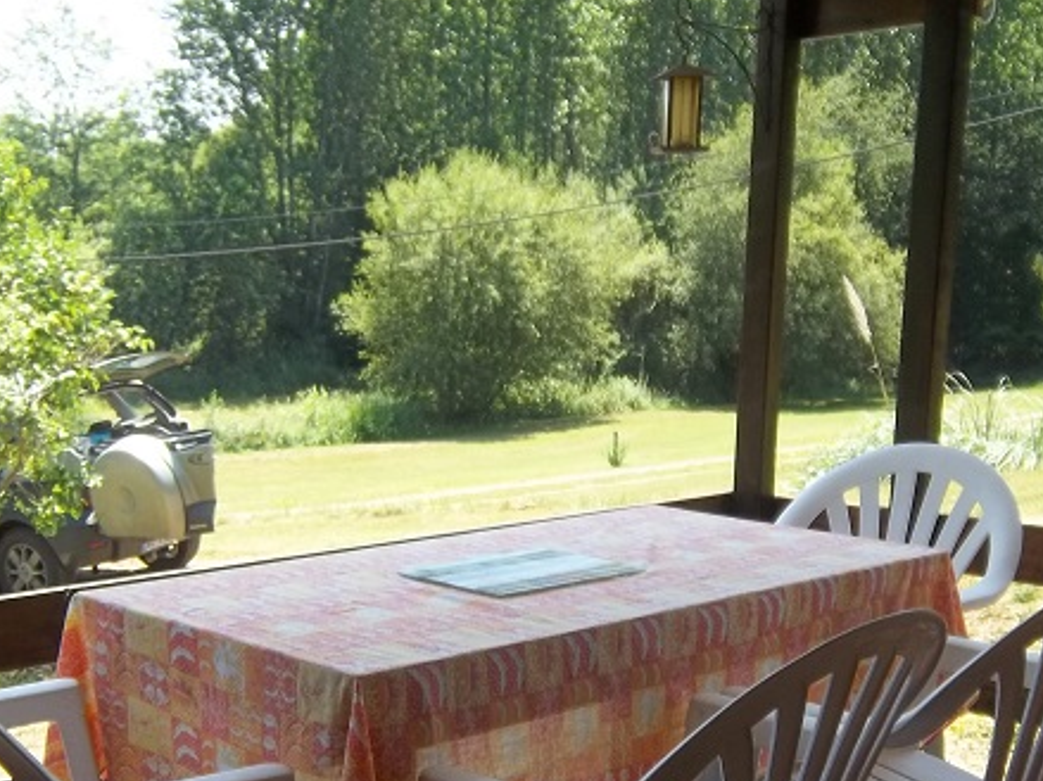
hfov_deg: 37.1
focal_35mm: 51
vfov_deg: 27.9
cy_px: 636
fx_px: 1536
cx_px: 342
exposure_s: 1/160
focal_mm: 5.05
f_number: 3.5
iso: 64
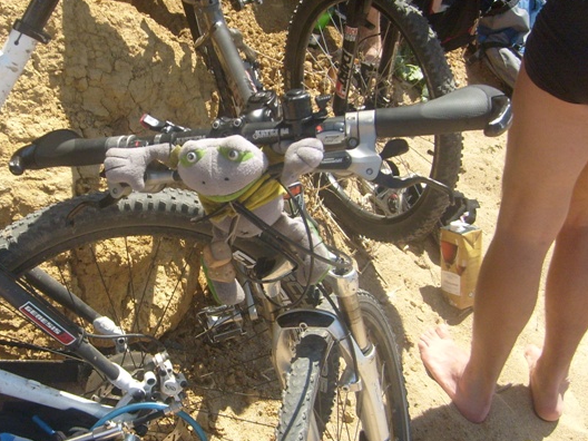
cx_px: 165
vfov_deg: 27.5
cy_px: 210
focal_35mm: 53
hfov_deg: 35.6
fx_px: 900
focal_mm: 5.8
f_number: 7.1
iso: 80
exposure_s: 1/180
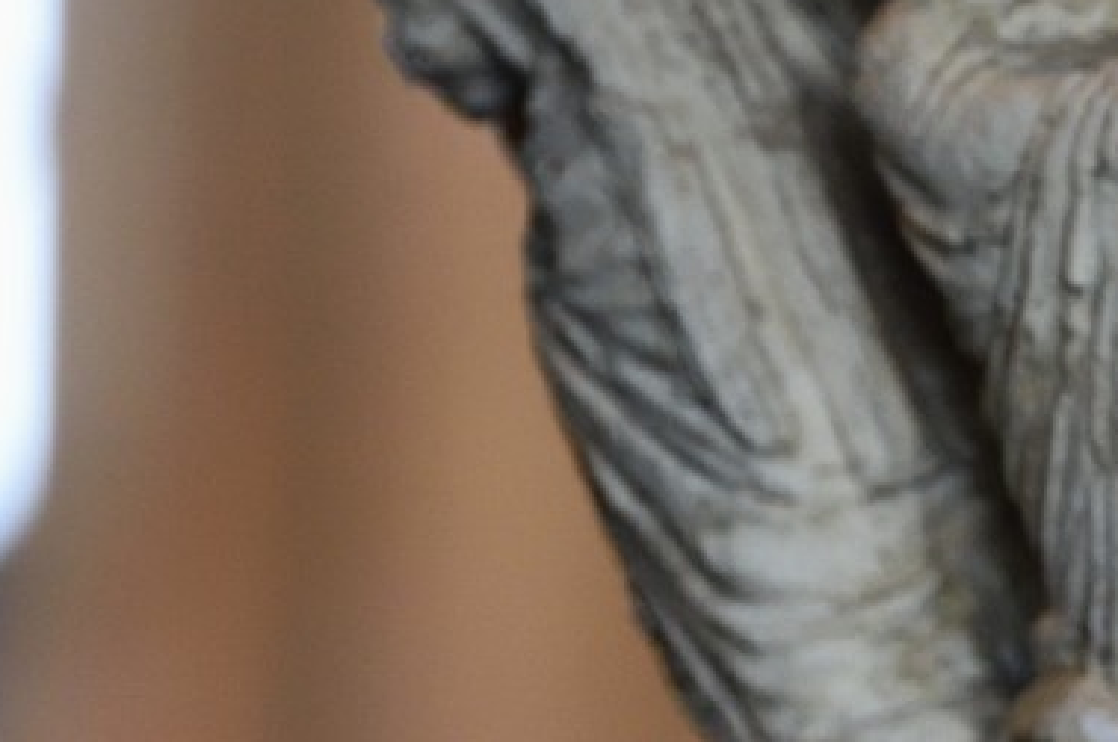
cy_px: 429
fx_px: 21028
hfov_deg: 3.0
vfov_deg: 2.0
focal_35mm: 678
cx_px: 2298
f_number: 5.6
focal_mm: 160
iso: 1600
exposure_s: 1/125
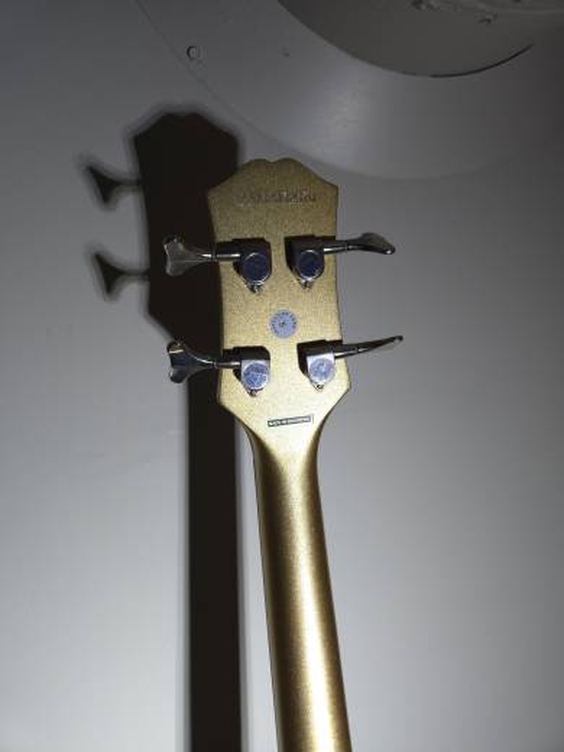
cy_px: 376
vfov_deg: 73.9
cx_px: 282
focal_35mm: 23
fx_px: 500
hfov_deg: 58.9
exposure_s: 1/71
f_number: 1.8
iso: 125
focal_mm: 5.4
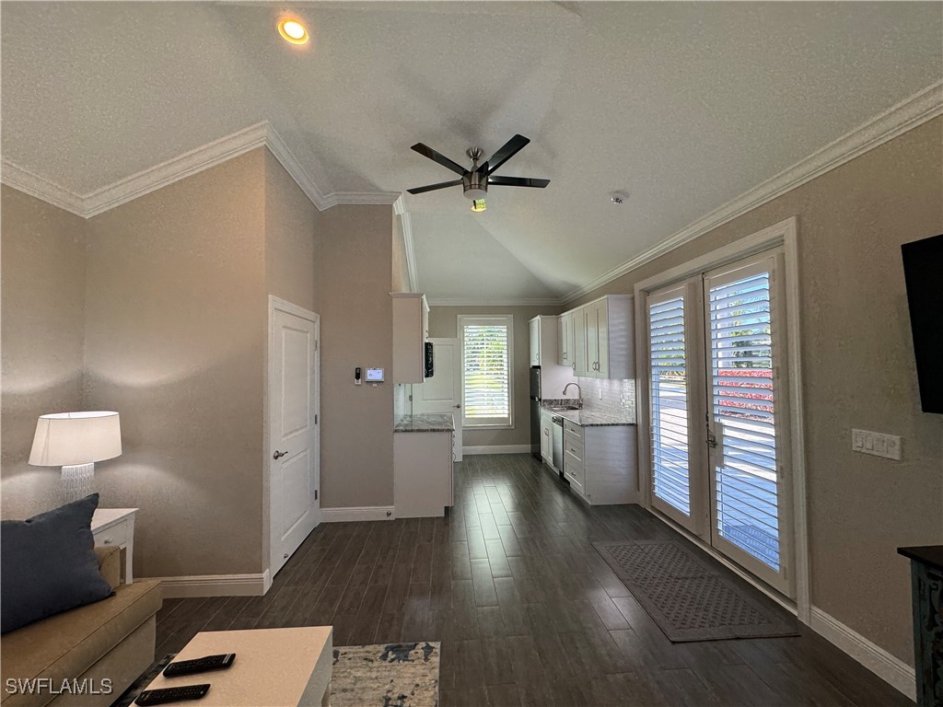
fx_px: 381
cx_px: 472
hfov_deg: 102.1
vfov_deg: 85.7
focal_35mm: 14
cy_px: 354
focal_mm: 2.22
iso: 100
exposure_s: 1/120
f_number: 2.2
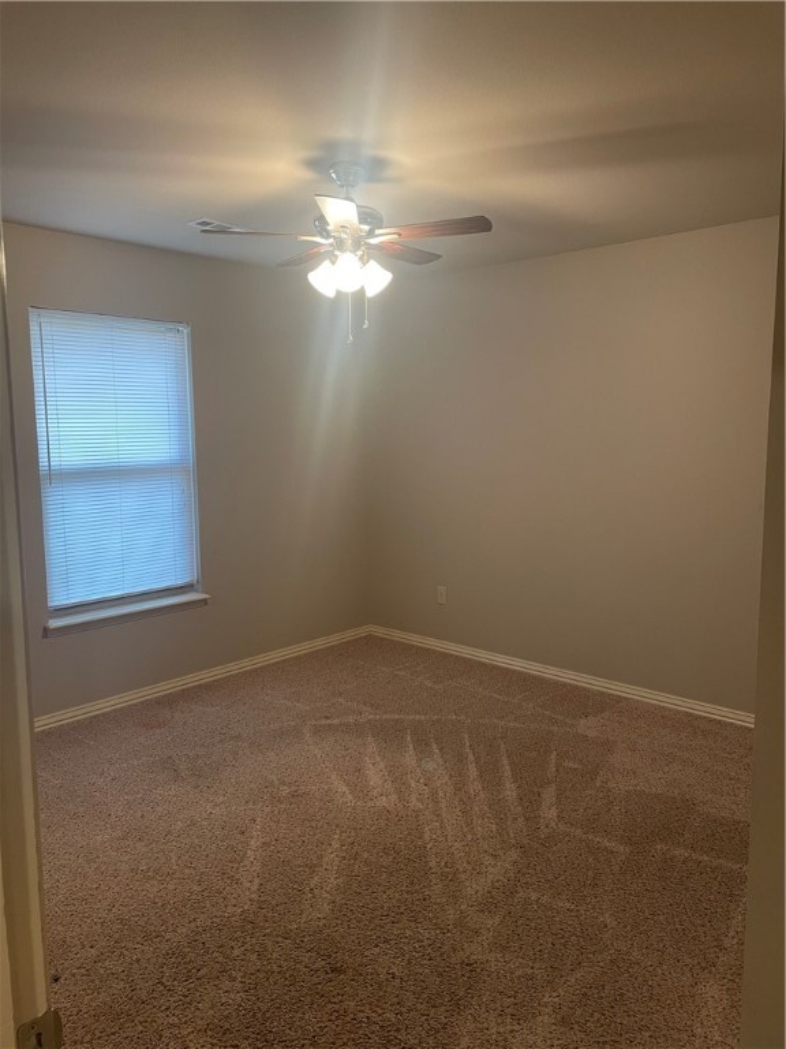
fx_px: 787
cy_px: 524
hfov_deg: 53.1
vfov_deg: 67.3
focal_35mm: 26
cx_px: 393
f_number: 1.6
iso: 250
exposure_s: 1/60
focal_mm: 4.2
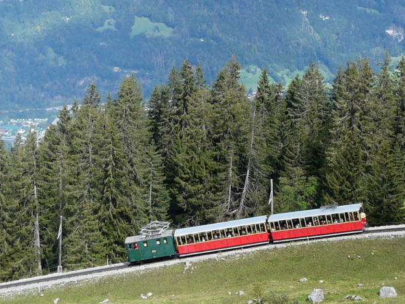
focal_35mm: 81
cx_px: 269
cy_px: 181
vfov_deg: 18.2
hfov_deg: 24.0
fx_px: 949
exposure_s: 1/200
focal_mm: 7.9
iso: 100
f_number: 4.5
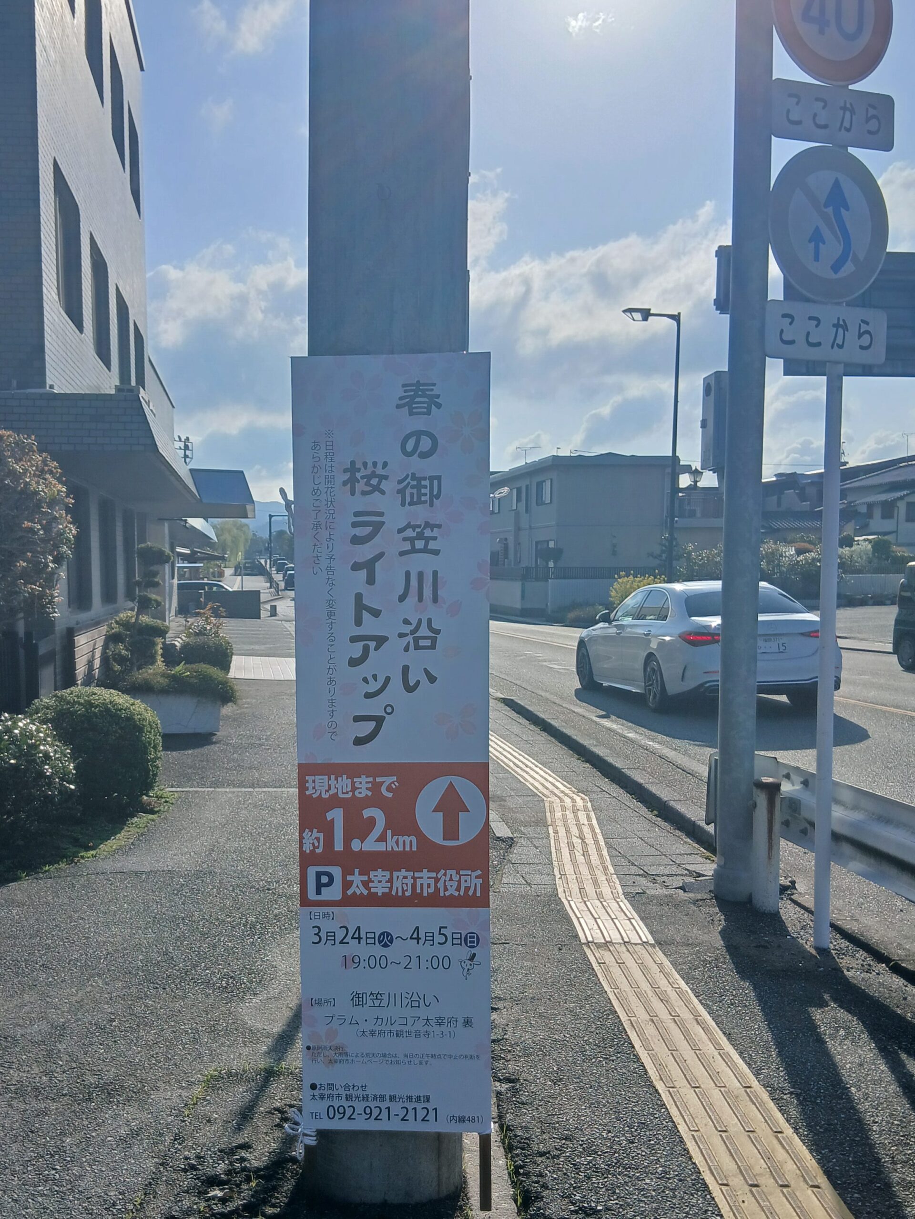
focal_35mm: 26
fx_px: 916
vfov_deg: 67.3
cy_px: 610
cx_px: 458
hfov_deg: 53.1
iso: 20
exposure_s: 1/1127
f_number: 1.8
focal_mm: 3.86
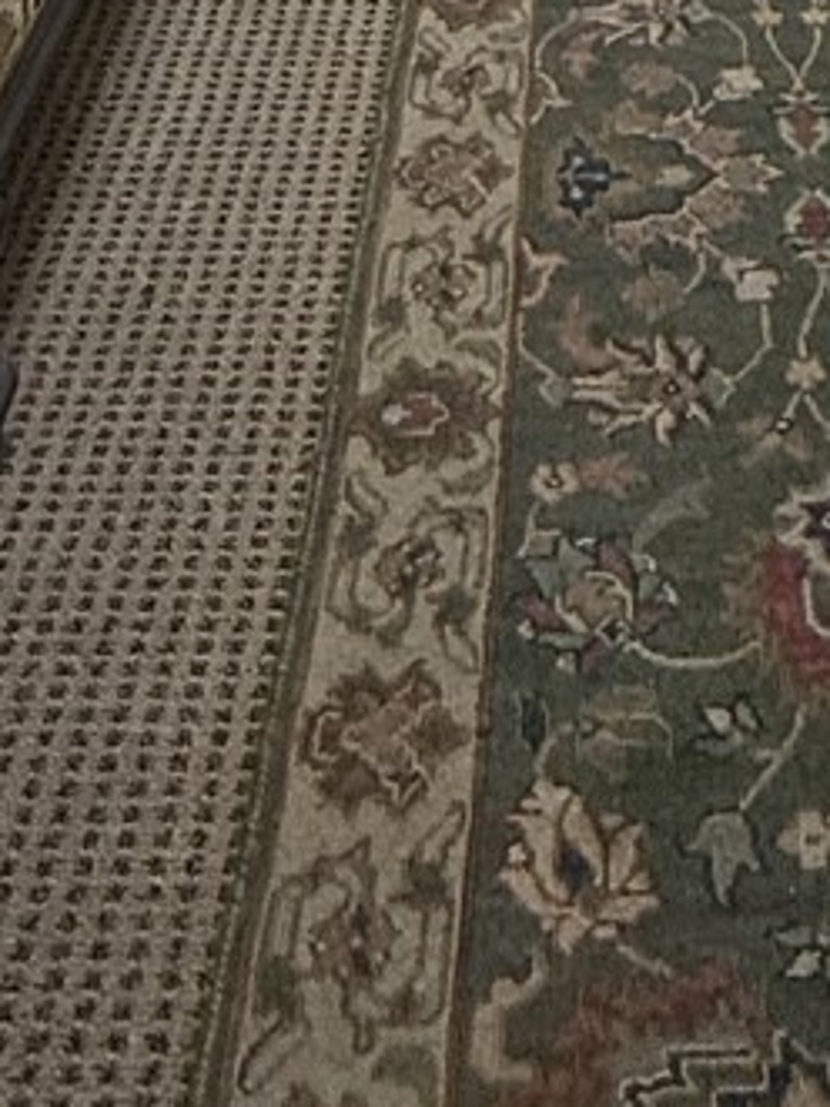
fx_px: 2079
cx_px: 686
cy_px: -1130
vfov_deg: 18.6
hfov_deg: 22.2
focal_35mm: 65
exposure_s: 1/120
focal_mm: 2.22
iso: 200
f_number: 2.2
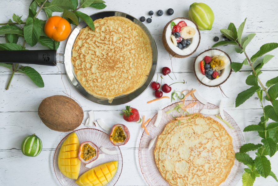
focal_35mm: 34
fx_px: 263
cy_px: 93
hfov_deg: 55.8
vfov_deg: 38.9
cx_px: 139
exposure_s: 1/160
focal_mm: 34
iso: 1250
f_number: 4
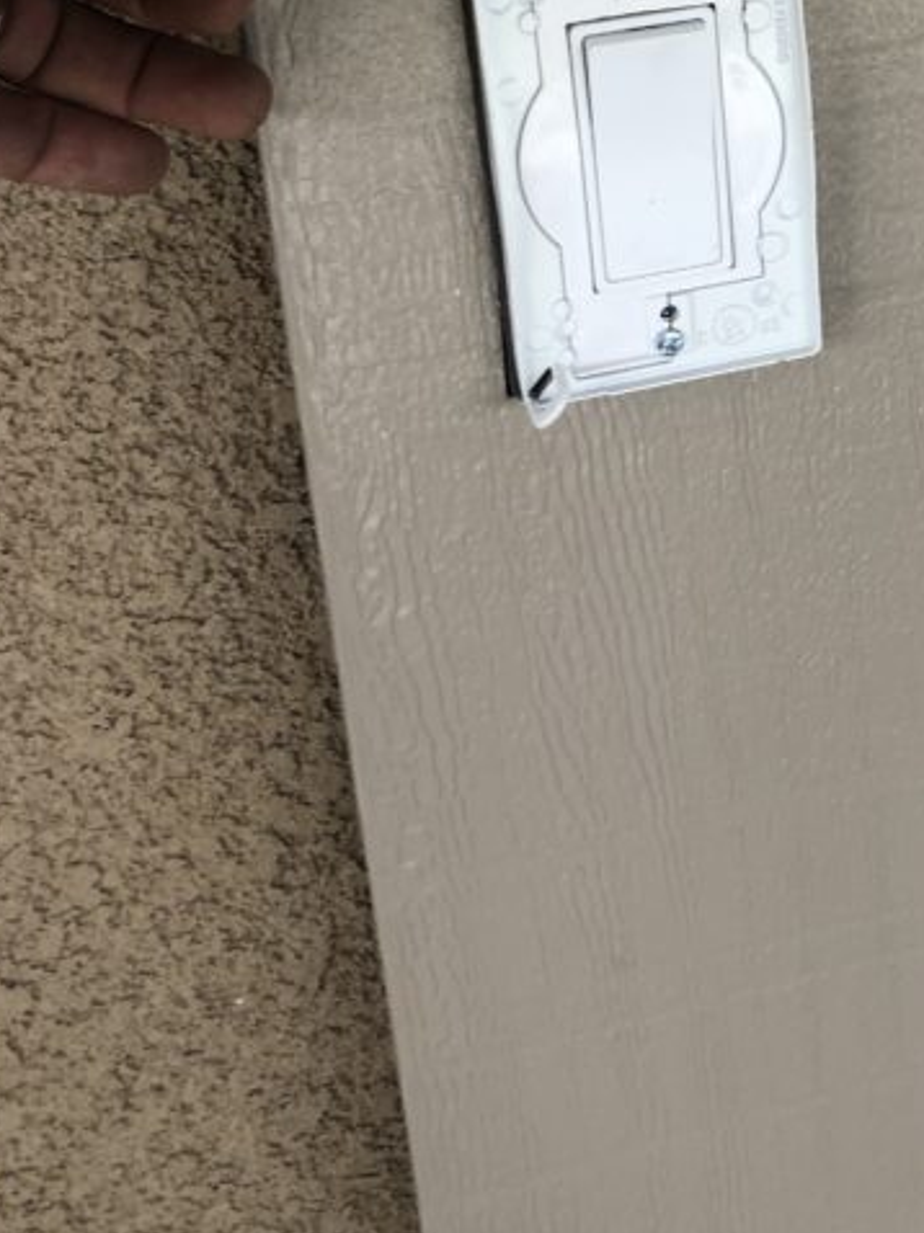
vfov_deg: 30.8
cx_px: 914
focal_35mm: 60
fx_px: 2137
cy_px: 139
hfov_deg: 23.4
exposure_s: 1/191
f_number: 1.8
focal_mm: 3.99
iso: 20
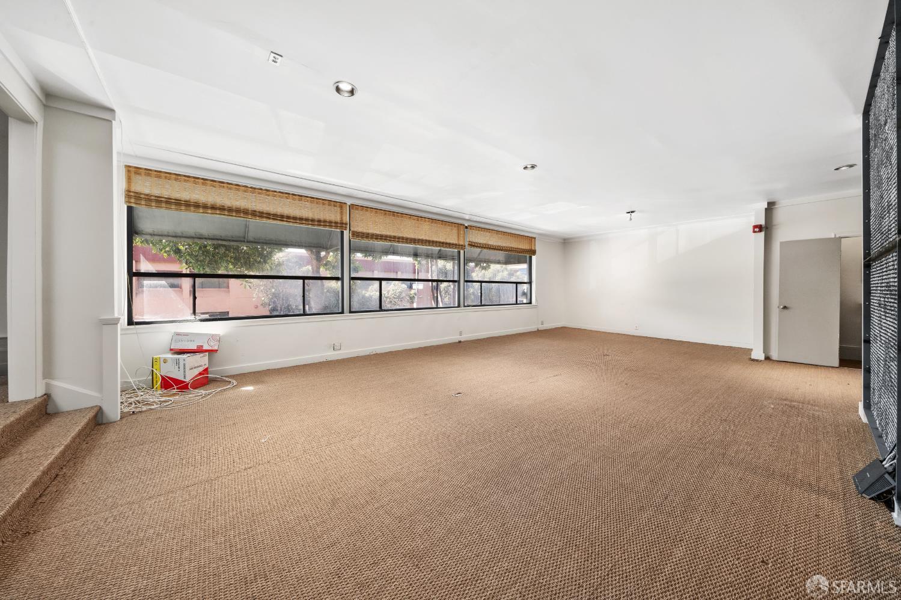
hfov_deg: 112.6
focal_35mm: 12
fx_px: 300
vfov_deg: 90.0
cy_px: 300
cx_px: 450
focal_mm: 12
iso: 320
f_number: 10
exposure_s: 1/4
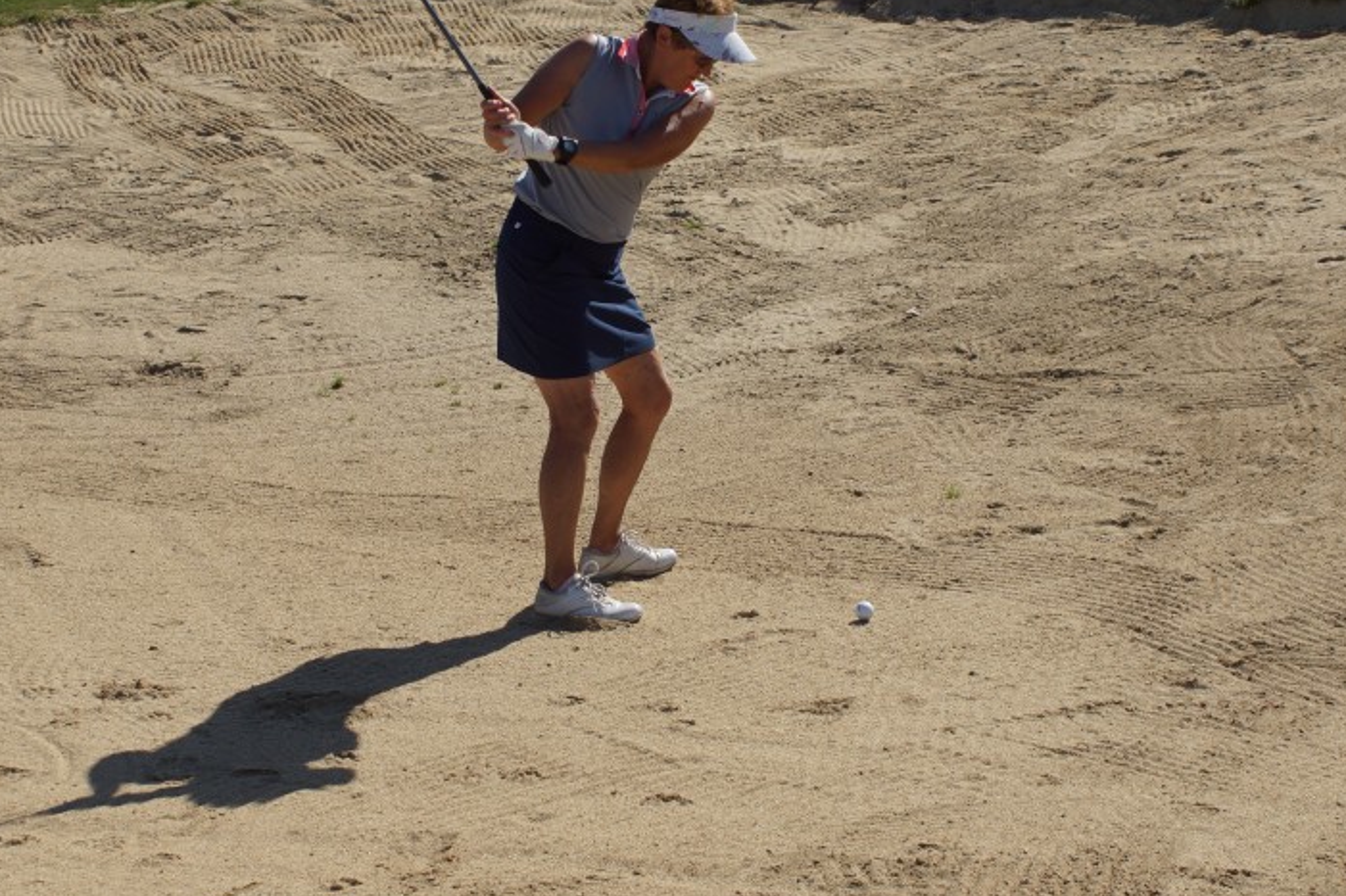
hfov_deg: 26.4
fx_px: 2868
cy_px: 372
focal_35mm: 77
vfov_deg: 17.8
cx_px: 662
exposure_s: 1/320
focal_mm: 35
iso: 100
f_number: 8
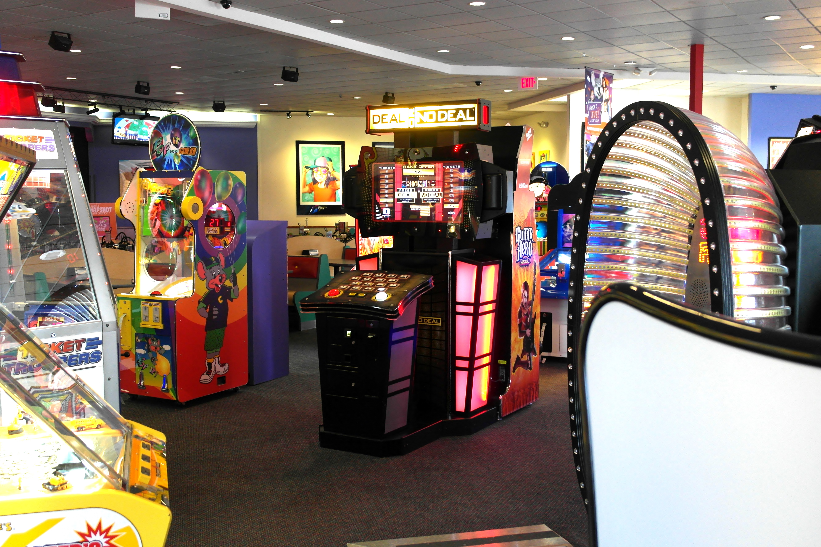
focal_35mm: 37
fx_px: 844
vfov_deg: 35.9
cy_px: 272
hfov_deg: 51.9
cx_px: 416
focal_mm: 24
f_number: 4
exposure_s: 1/40
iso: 400
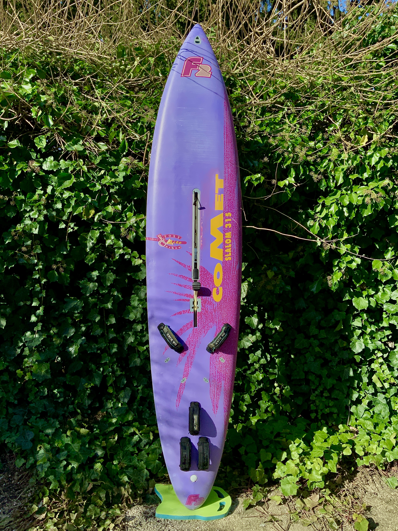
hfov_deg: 48.2
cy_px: 266
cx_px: 199
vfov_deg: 61.7
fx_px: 445
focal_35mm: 29
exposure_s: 1/1848
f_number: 1.8
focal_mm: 3
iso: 16
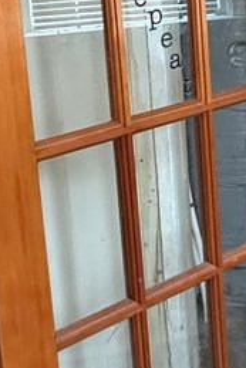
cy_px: 82
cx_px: 230
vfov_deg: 23.6
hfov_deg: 15.9
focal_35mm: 85
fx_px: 870
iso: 400
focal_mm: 2.22
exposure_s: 1/60
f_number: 2.2
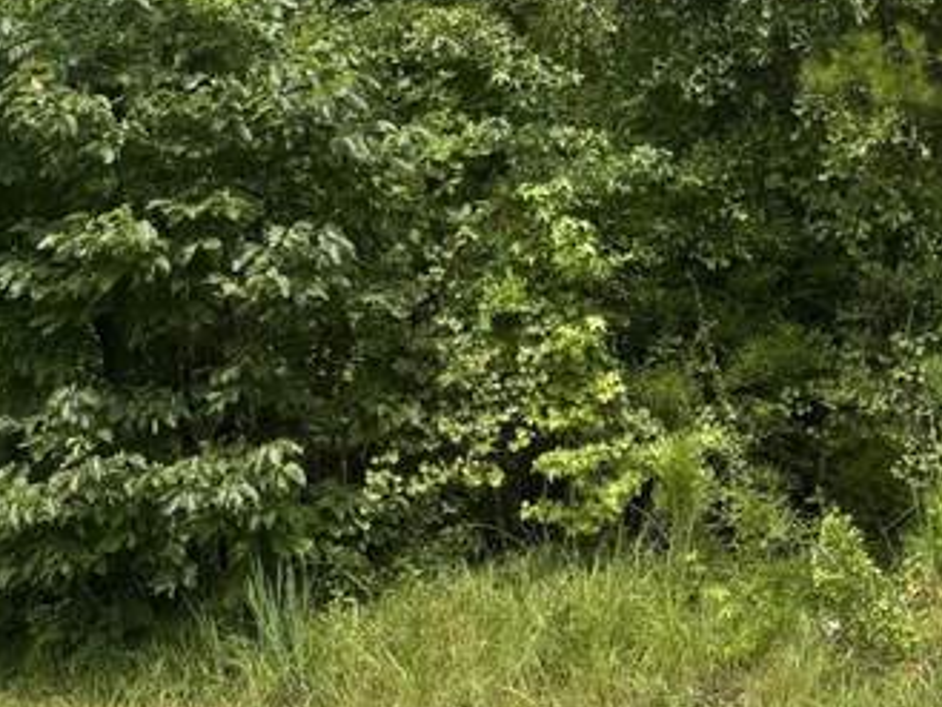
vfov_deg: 21.0
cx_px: 515
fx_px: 1906
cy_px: 461
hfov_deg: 27.8
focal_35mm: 70
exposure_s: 1/2331
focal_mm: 6.76
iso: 80
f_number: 1.78
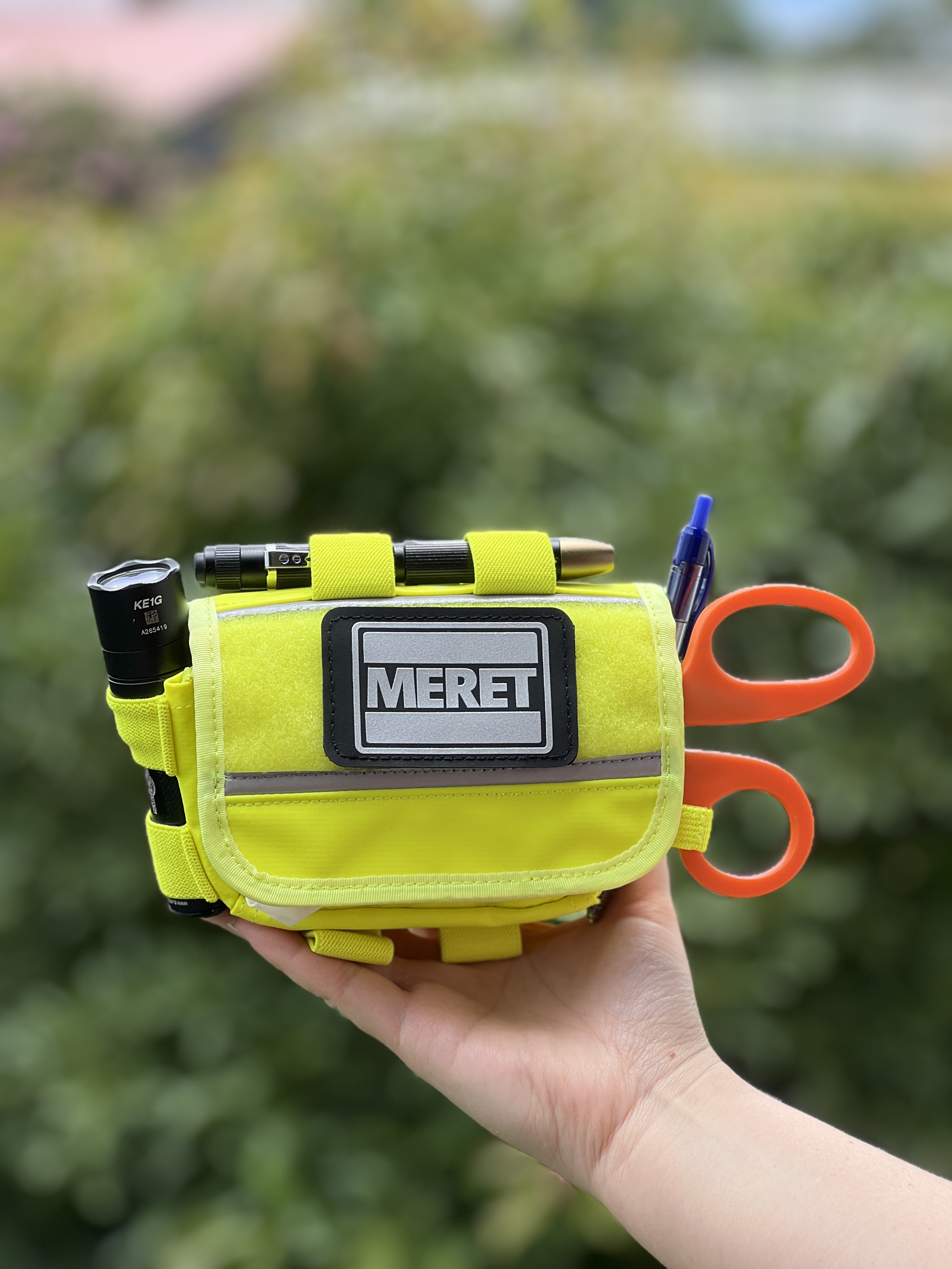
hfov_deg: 19.1
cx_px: 476
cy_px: 634
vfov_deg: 25.3
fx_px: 2824
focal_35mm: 77
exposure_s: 1/132
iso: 20
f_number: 2.8
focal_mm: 9
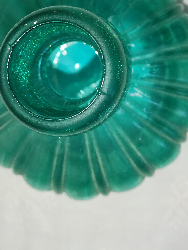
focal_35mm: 48
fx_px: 348
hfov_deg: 30.3
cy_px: 27
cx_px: 94
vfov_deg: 37.2
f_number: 2.2
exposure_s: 1/60
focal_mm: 3.81
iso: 80
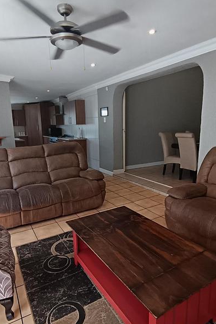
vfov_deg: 73.7
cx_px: 103
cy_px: 161
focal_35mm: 24
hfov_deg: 53.1
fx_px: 216
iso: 485
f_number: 2.2
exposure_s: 1/100
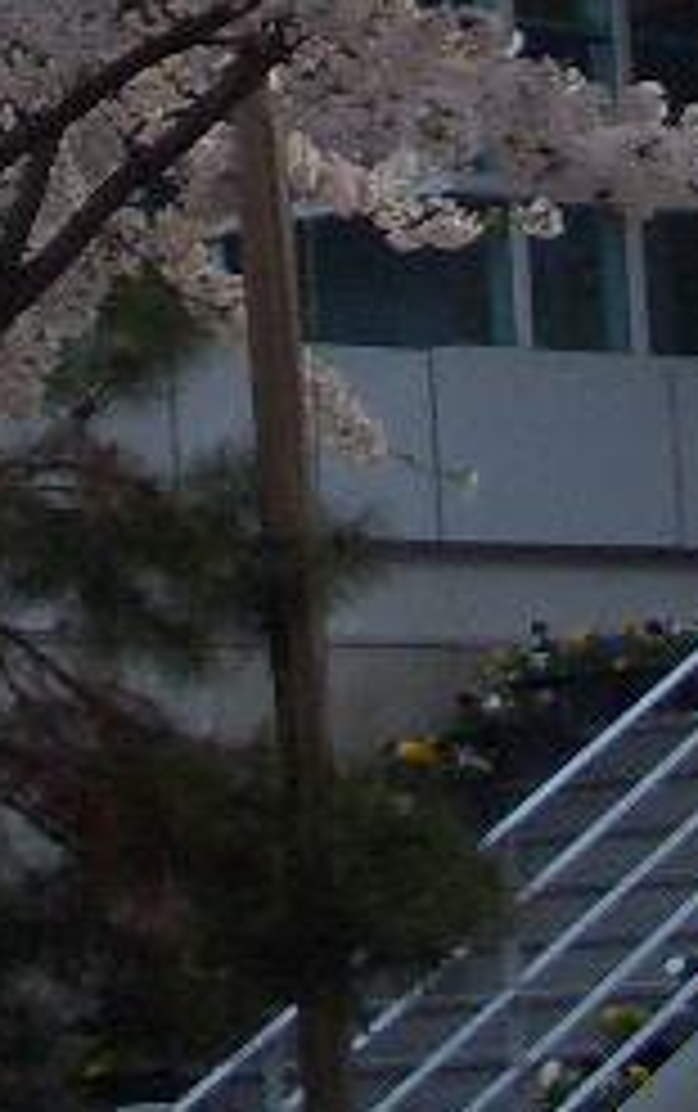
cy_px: -662
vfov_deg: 10.5
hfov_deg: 6.9
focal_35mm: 192
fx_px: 5827
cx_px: 261
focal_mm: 5.8
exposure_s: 1/80
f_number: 2.6
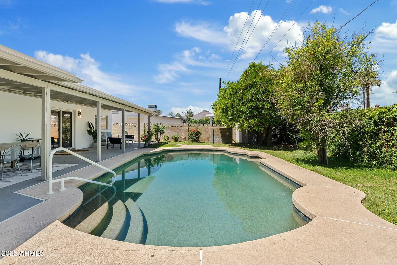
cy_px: 132
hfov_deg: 90.0
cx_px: 198
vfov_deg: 67.5
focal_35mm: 18
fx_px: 199
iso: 100
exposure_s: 1/100
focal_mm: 18
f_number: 8
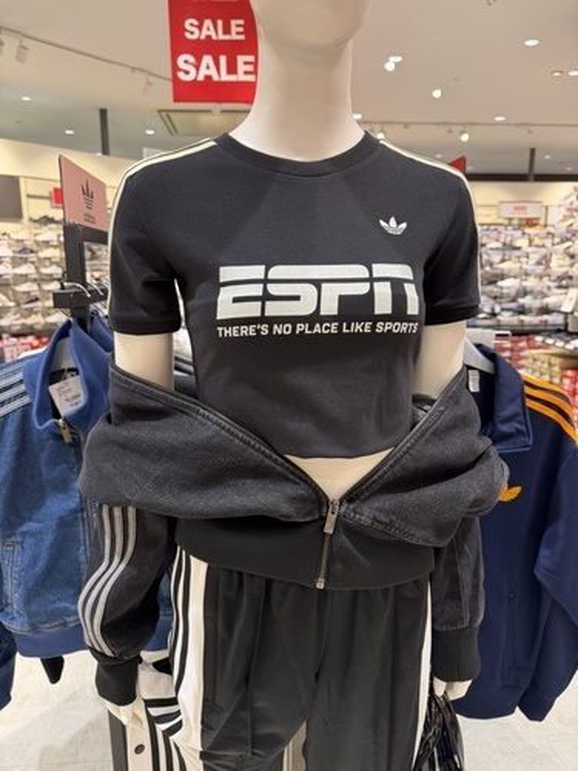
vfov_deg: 71.6
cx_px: 289
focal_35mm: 24
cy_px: 386
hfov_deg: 56.8
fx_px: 534
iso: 125
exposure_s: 1/60
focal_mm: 6.76
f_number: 1.78
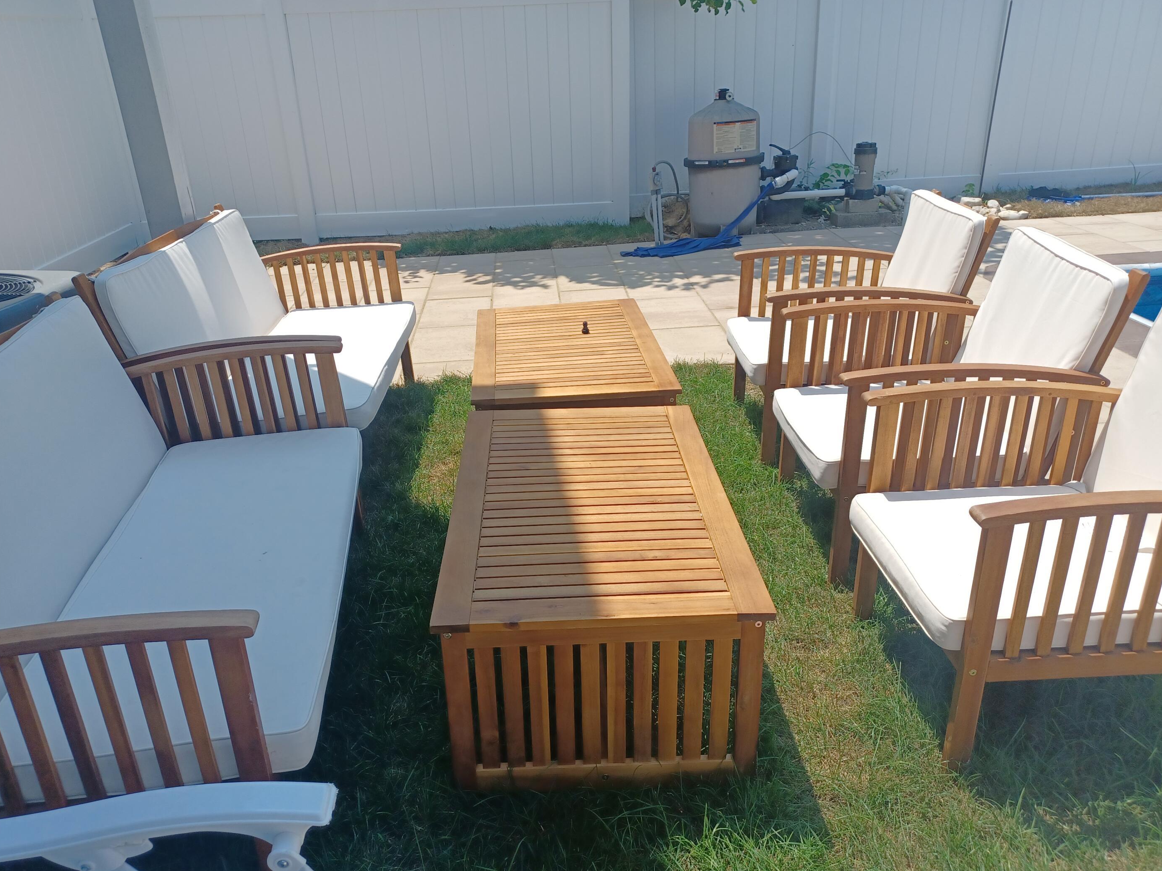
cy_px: 468
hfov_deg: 65.3
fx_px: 906
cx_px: 568
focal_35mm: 27
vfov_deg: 51.3
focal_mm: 4.6
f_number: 1.8
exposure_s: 1/450
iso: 32
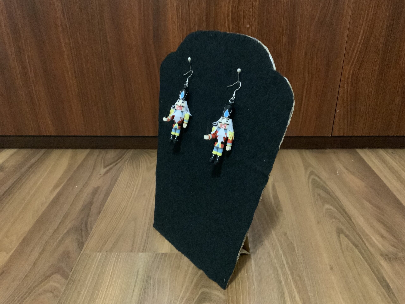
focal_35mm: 29
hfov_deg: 61.7
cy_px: 152
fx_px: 339
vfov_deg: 48.2
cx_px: 202
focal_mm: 3
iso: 640
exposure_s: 1/20
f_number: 1.8
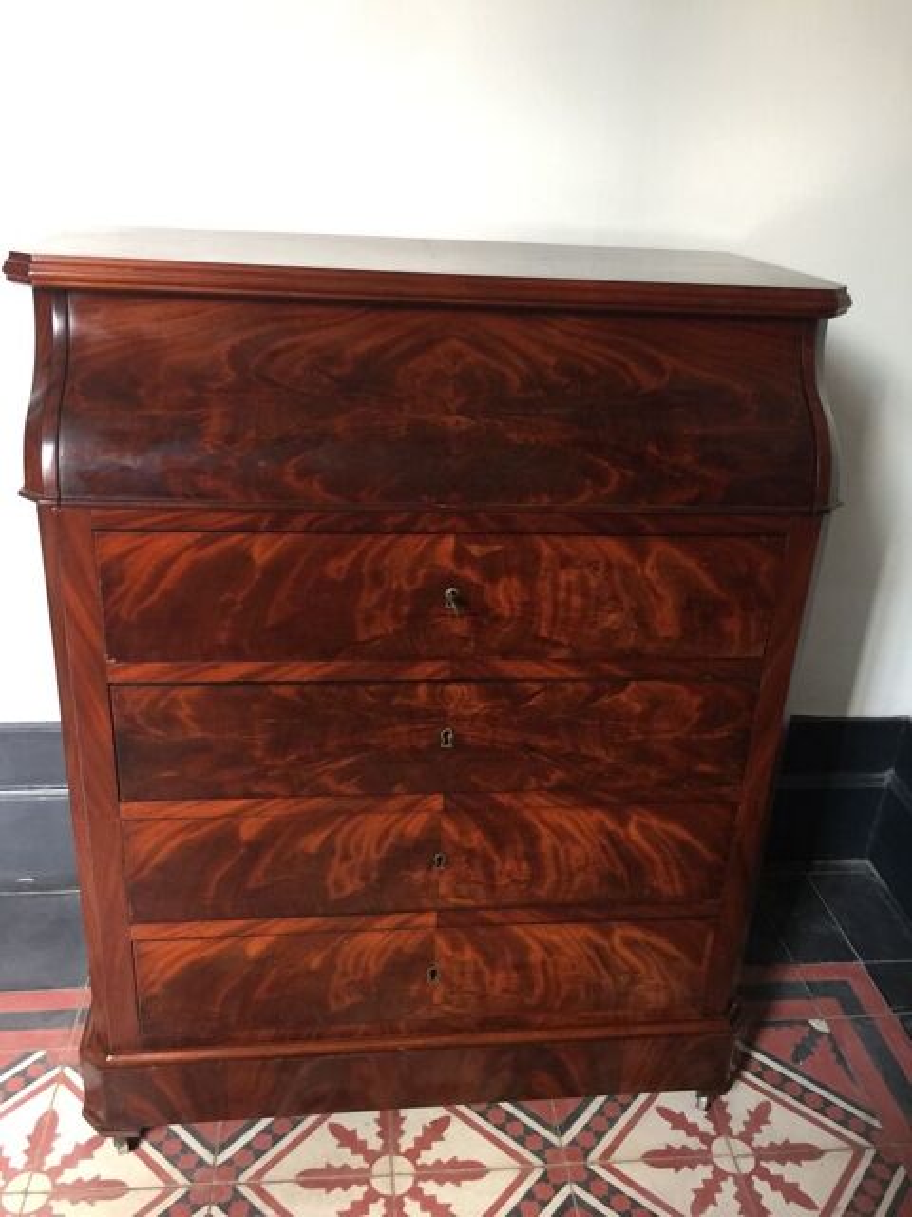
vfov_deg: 61.7
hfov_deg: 48.2
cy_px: 608
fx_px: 1019
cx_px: 456
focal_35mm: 29
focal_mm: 4.15
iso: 80
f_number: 2.2
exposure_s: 1/17
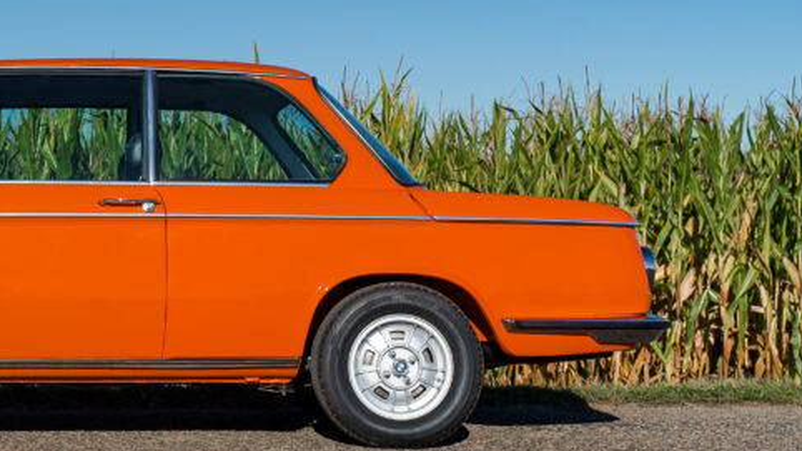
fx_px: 1659
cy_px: 186
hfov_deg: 26.1
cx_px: 50
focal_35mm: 78
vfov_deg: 15.5
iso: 100
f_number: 5.6
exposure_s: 1/400
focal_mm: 35
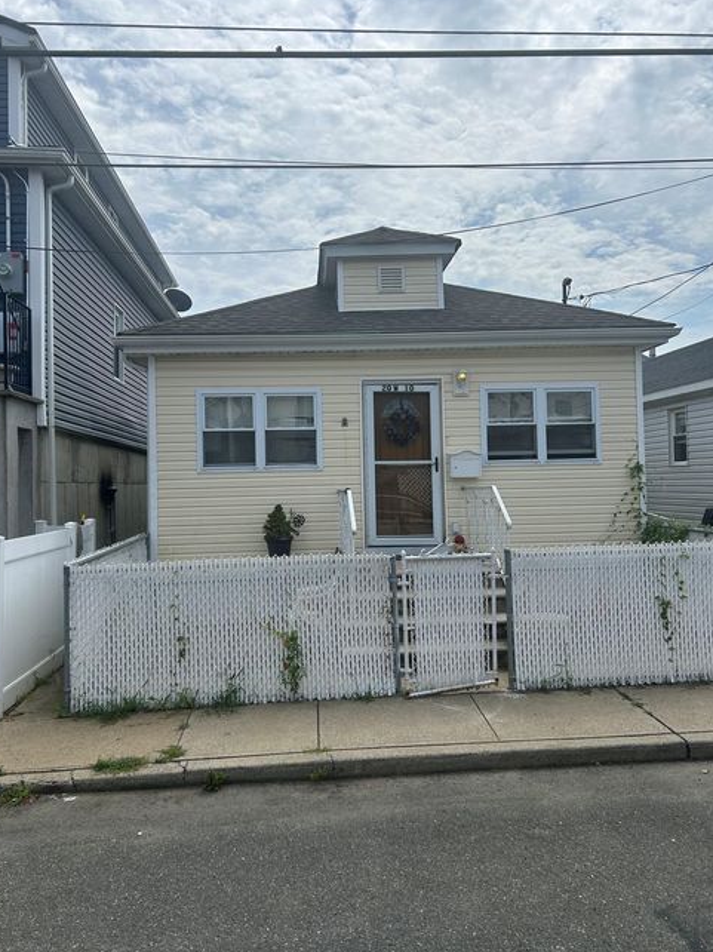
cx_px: 351
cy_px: 460
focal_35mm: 27
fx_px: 742
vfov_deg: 65.3
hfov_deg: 51.3
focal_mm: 5.7
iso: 50
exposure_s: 1/9434
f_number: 1.5
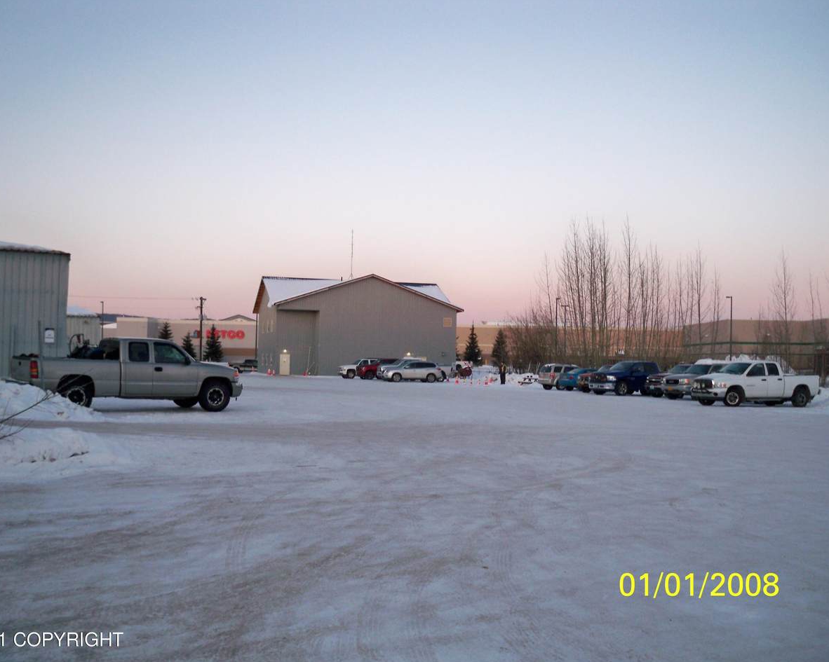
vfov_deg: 40.1
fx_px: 908
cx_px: 399
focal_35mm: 37
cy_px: 334
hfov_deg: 49.1
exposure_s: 1/125
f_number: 3.1
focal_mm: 6.3
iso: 100
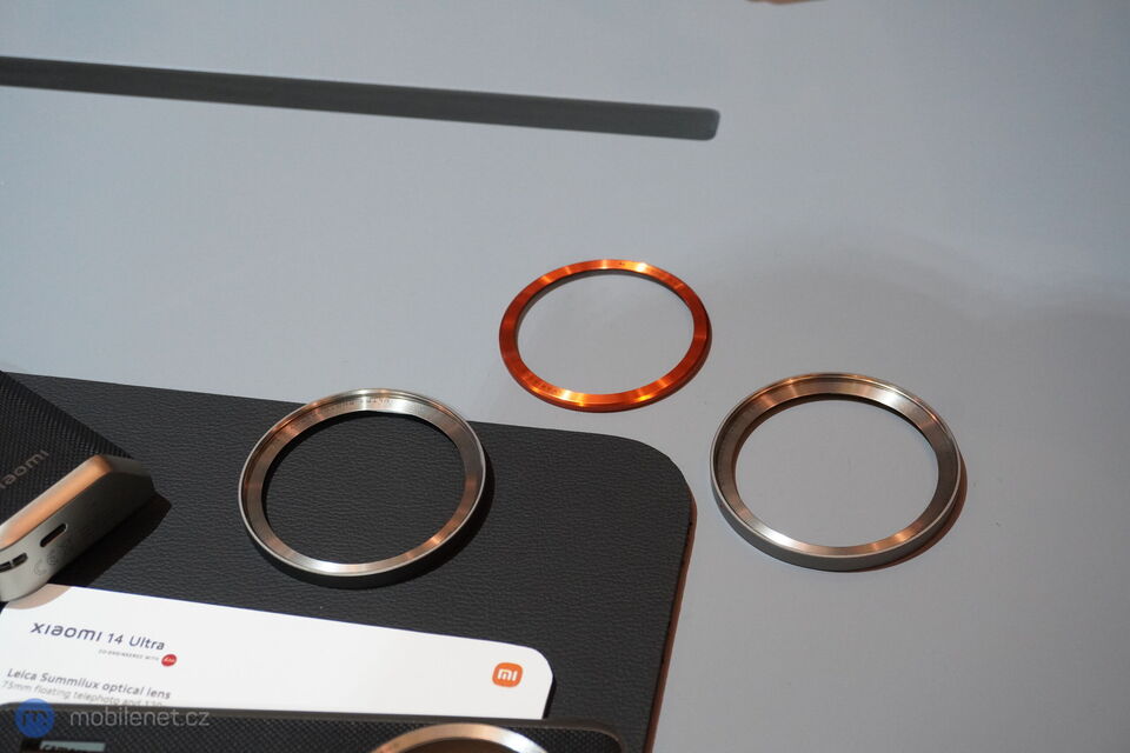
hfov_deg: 35.1
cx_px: 565
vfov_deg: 23.8
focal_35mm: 57
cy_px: 376
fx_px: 1789
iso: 2500
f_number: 6.3
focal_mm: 38
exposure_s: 1/200
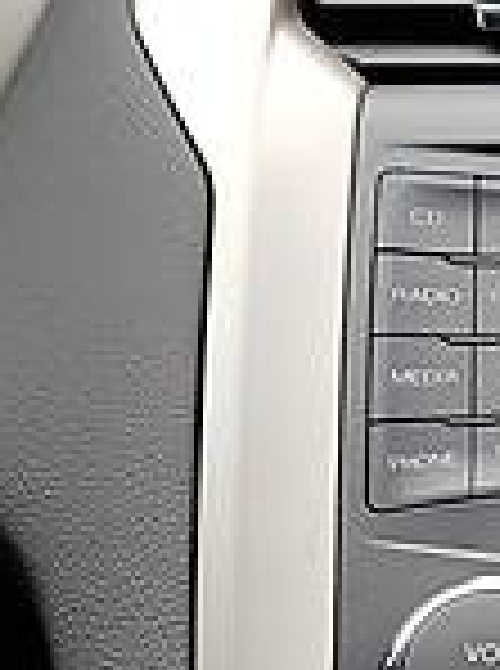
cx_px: 995
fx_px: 2031
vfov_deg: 17.4
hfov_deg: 12.4
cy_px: 913
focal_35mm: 105
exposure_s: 1/113
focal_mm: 4.2
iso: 40
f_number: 1.7
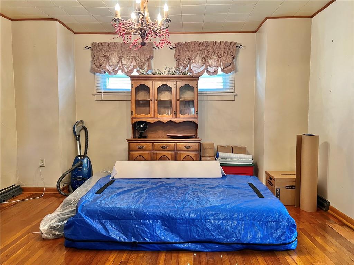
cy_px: 132
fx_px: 266
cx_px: 177
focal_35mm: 26
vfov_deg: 53.1
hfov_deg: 67.3
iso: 200
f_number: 1.5
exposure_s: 1/60
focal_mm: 5.7
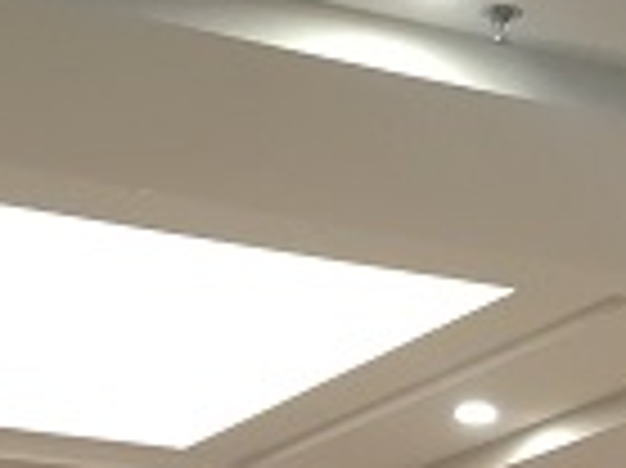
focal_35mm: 146
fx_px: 2638
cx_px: 757
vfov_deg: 9.4
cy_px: 970
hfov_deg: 13.2
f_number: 2.2
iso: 80
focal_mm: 4.15
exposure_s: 1/33
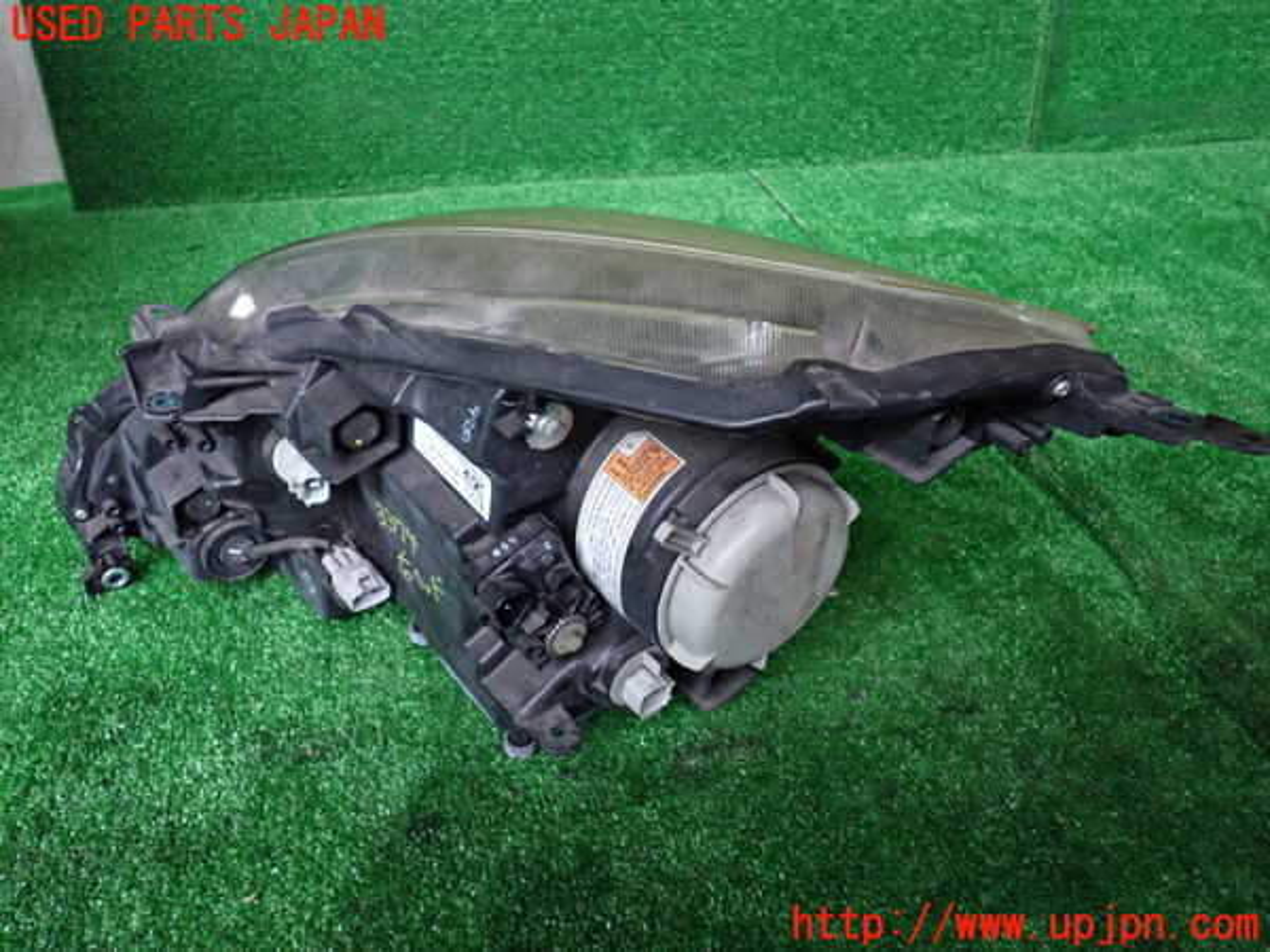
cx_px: 635
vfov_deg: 46.8
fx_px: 1101
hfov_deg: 60.0
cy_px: 476
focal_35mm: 30
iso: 1000
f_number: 2.3
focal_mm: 5.4
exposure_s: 1/30
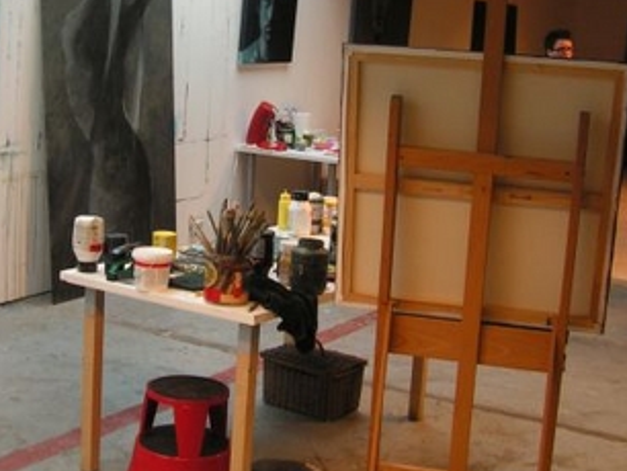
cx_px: 279
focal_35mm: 62
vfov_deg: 23.6
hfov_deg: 31.1
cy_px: 185
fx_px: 1124
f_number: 2.8
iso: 80
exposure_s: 1/40
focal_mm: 6.3
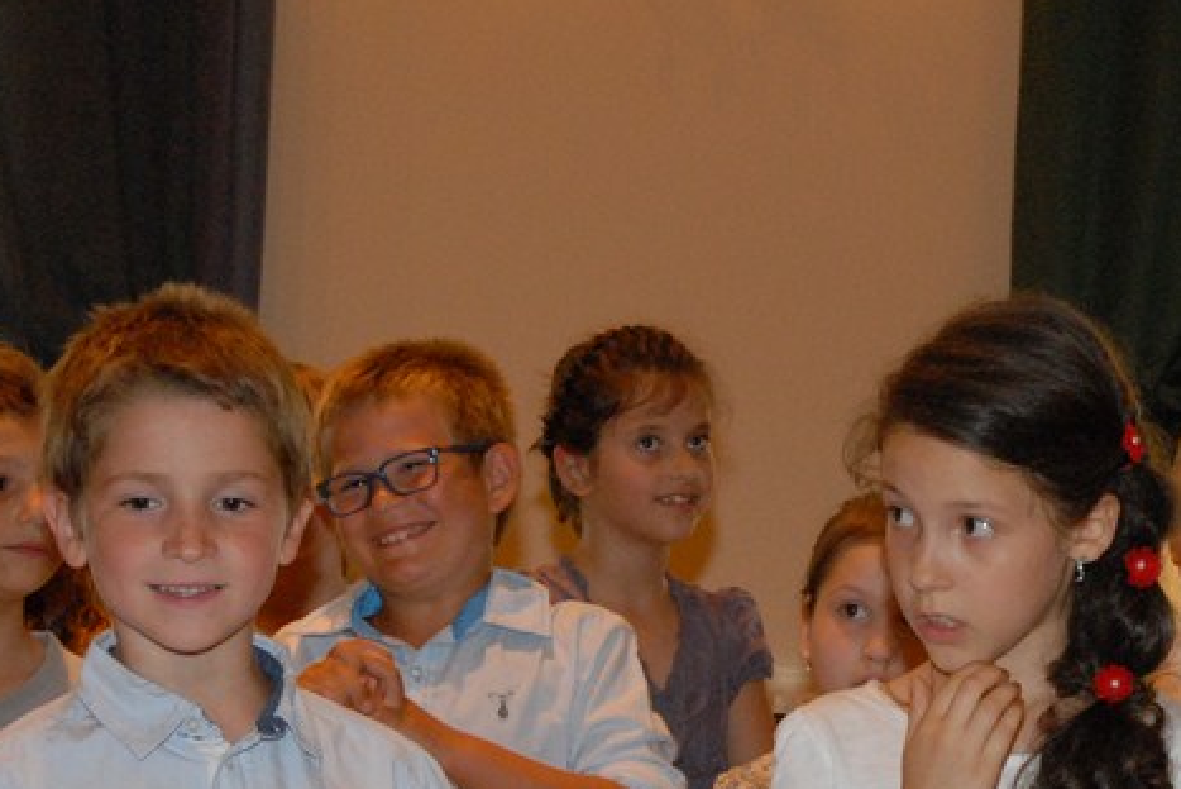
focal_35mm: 125
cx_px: 994
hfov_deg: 16.2
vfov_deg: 10.9
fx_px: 4103
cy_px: 697
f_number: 7.1
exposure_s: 1/125
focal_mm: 38
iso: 1000
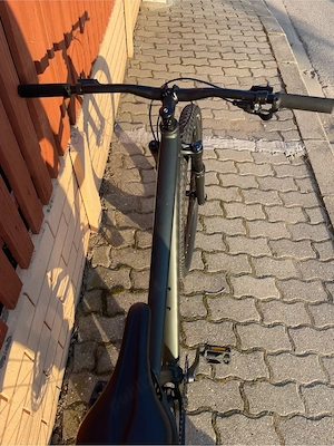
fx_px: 334
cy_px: 223
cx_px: 167
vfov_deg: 67.3
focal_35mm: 26
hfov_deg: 53.1
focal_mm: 4.2
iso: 32
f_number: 1.6
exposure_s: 1/636
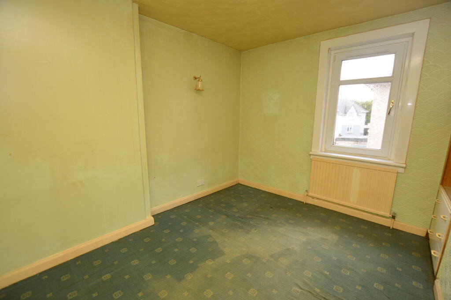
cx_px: 226
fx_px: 188
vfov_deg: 77.2
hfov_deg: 100.4
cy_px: 150
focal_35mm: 15
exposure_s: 1/60
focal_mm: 10
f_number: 3.5
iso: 450
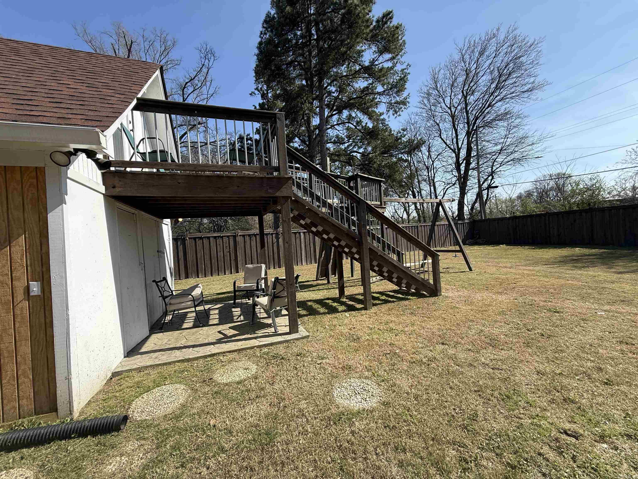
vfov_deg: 85.7
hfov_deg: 102.1
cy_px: 240
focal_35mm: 14
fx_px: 258
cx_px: 319
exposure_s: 1/901
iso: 50
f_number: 2.2
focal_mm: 2.22
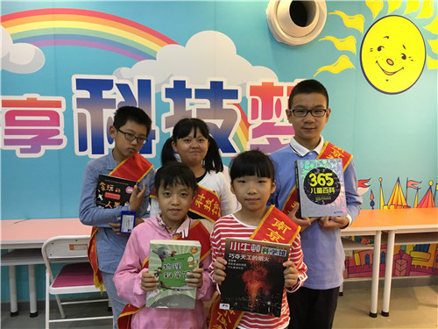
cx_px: 219
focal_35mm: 29
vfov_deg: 48.2
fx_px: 367
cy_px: 164
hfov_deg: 61.7
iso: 200
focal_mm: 4.15
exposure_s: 1/20
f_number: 2.2
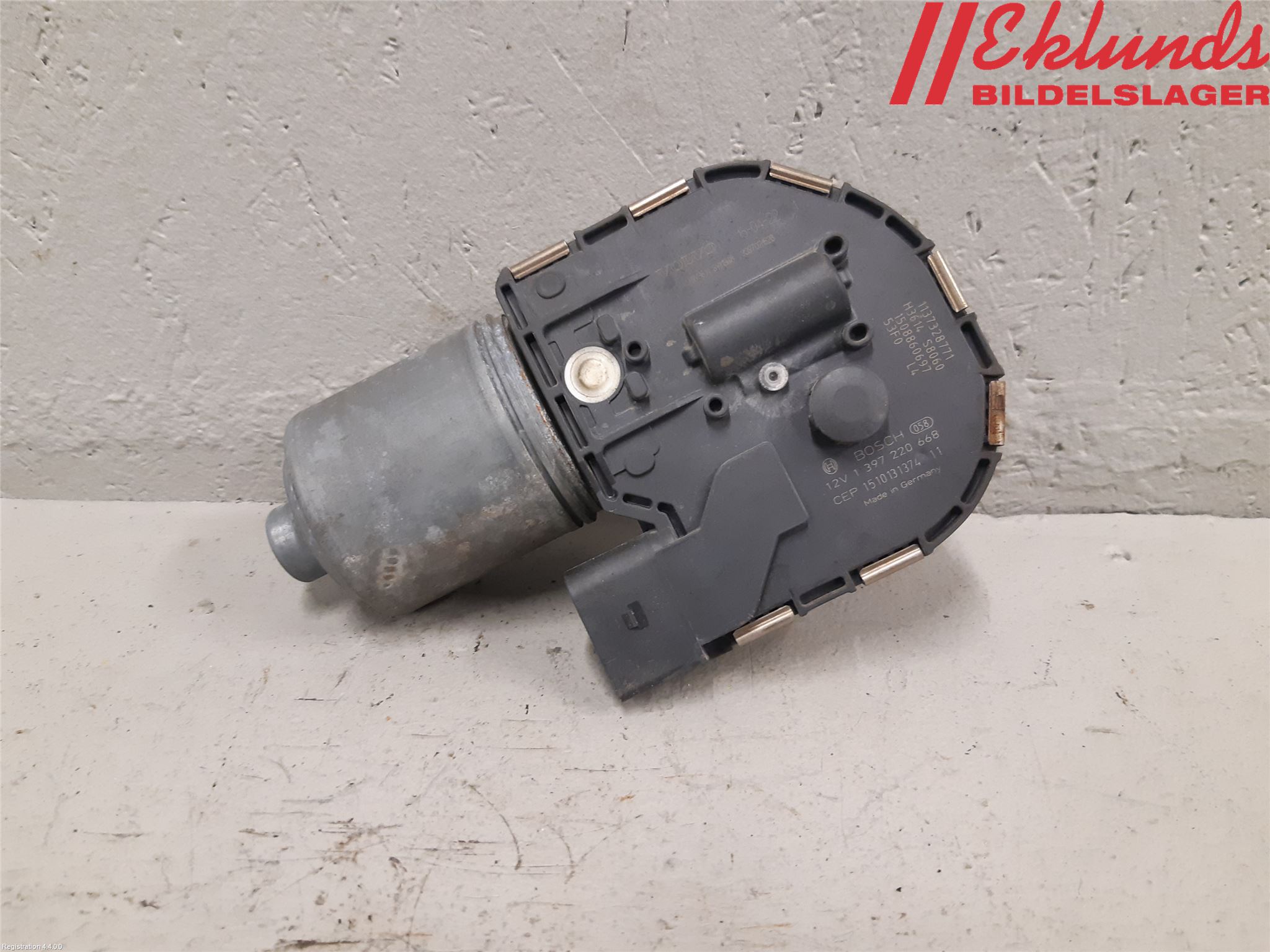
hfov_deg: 67.3
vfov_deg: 53.1
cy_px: 476
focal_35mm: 26
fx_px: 954
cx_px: 635
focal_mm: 3.93
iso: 200
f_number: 1.7
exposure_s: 1/50
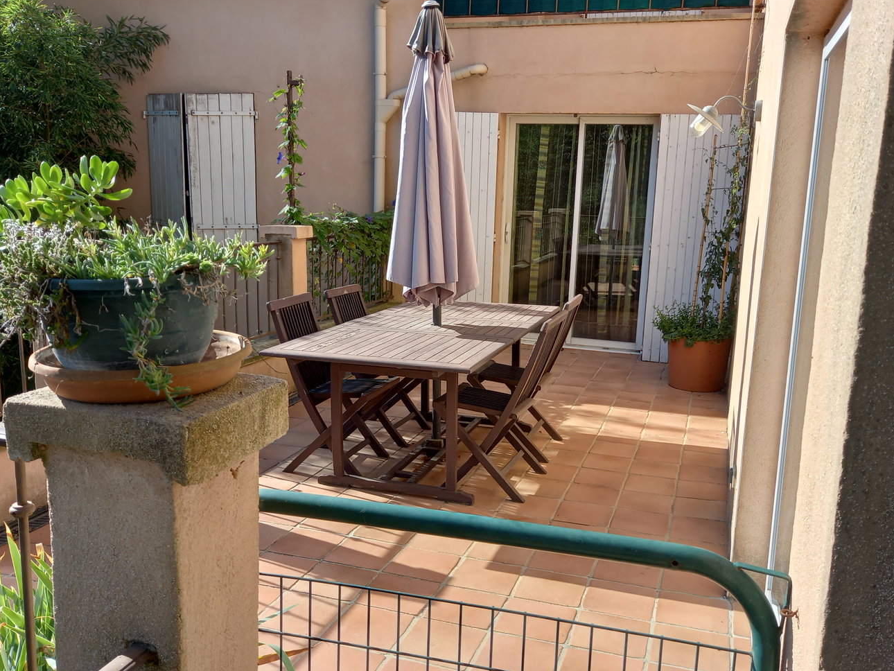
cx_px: 465
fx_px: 801
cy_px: 356
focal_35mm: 31
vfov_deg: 45.4
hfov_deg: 58.3
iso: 25
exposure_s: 1/418
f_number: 2
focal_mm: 4.6
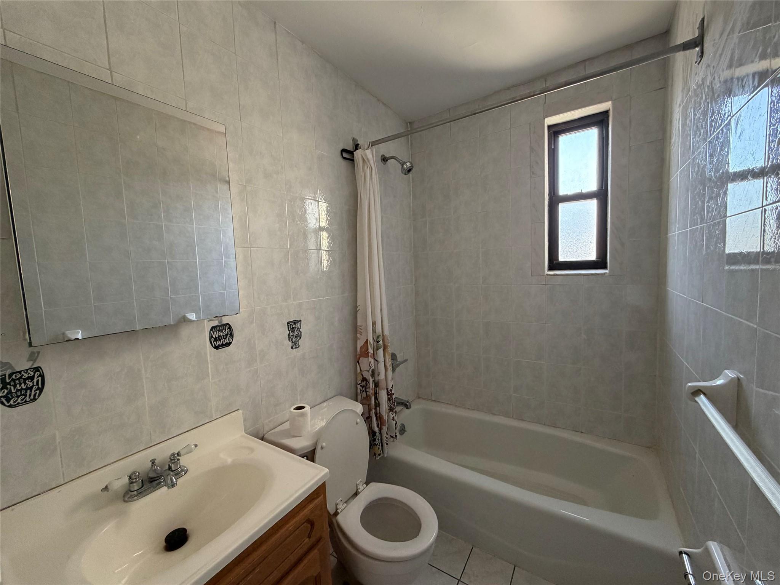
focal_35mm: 14
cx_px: 390
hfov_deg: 102.1
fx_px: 315
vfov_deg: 85.7
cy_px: 292
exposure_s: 1/73
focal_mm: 2.22
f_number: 2.2
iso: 320
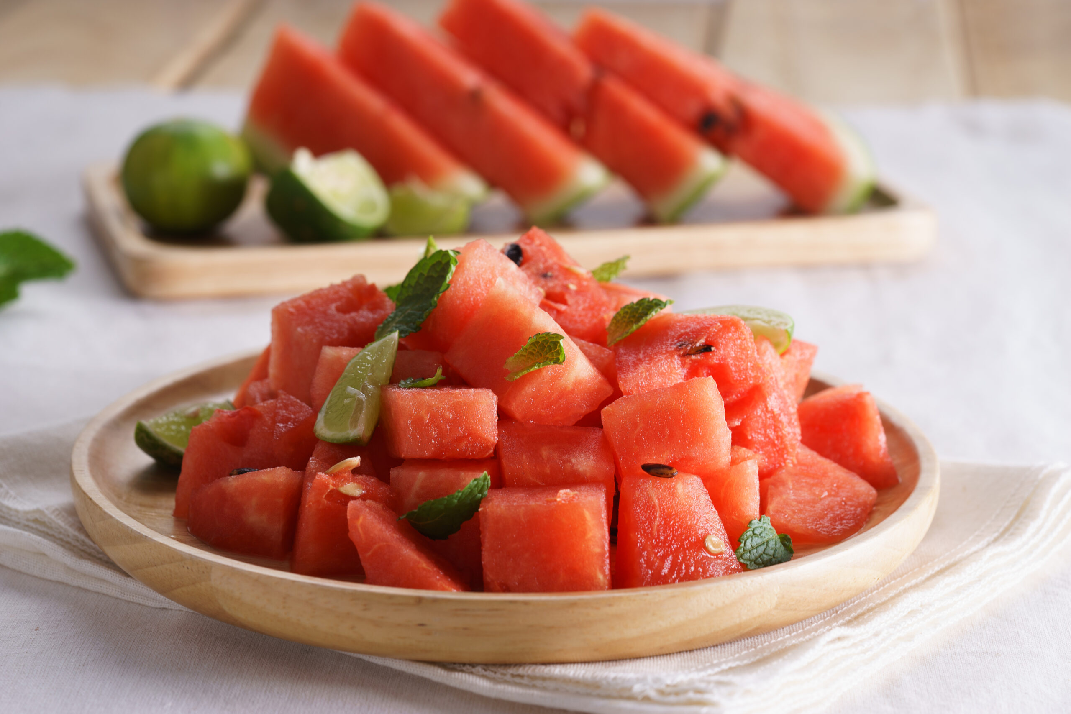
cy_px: 357
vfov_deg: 15.2
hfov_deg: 22.6
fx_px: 2677
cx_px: 536
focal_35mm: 90
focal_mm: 90
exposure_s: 1/125
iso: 100
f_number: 8
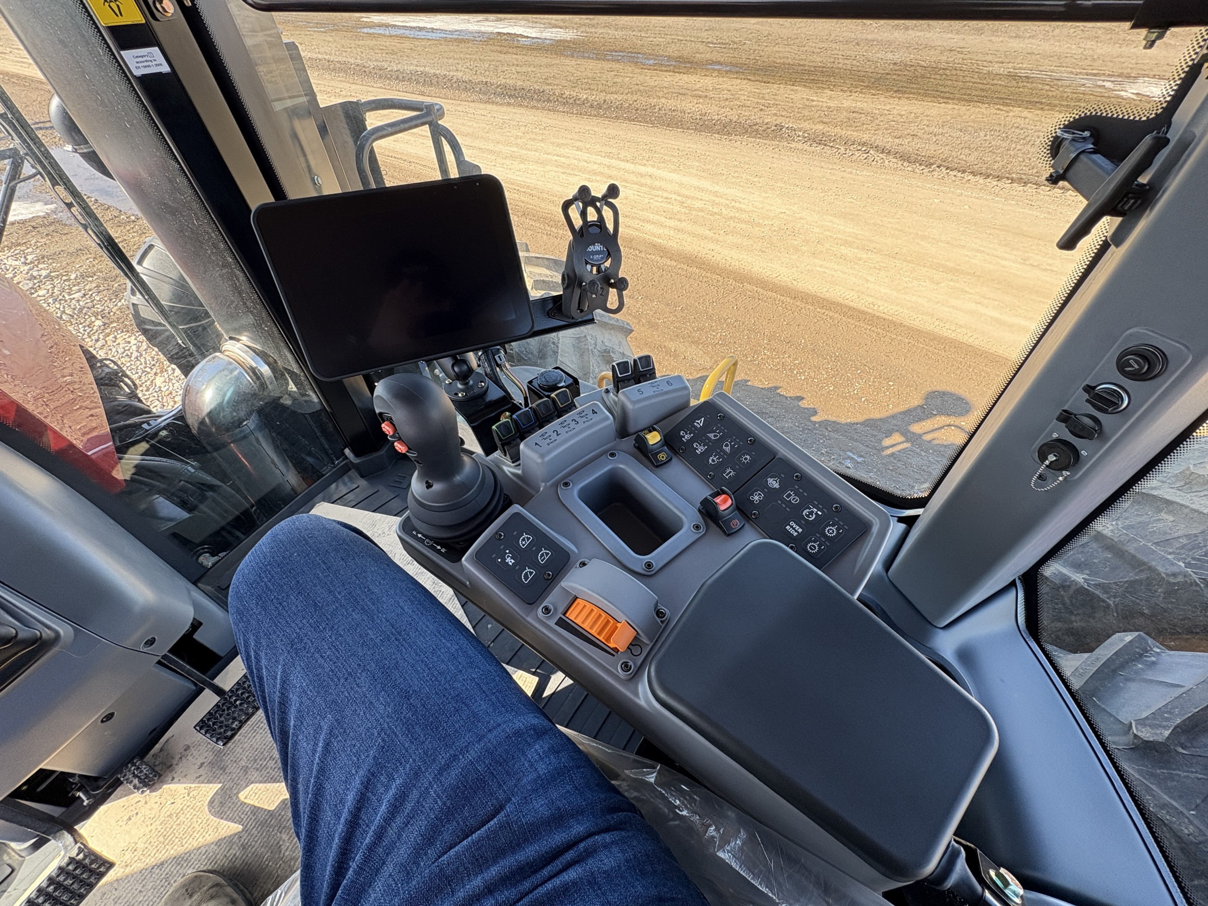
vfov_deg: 85.7
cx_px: 604
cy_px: 453
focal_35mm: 14
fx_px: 489
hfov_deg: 102.1
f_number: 2.2
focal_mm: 2.22
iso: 50
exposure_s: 1/161
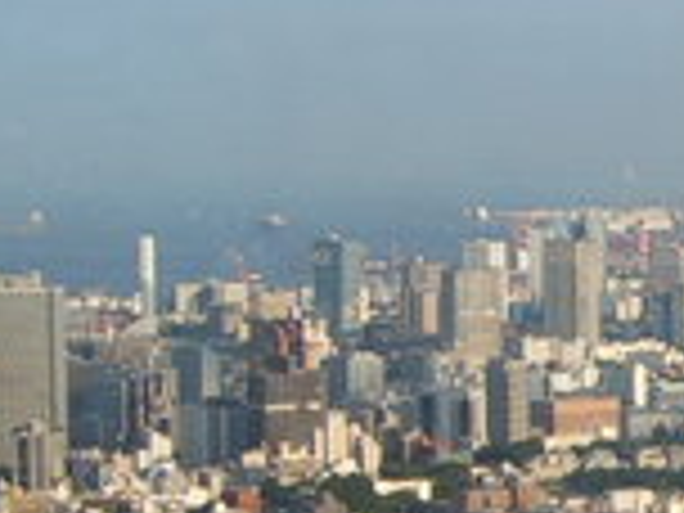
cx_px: 1107
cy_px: 405
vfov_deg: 9.5
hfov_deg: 11.9
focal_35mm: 156
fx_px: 3083
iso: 63
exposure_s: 1/180
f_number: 6
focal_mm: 6.2
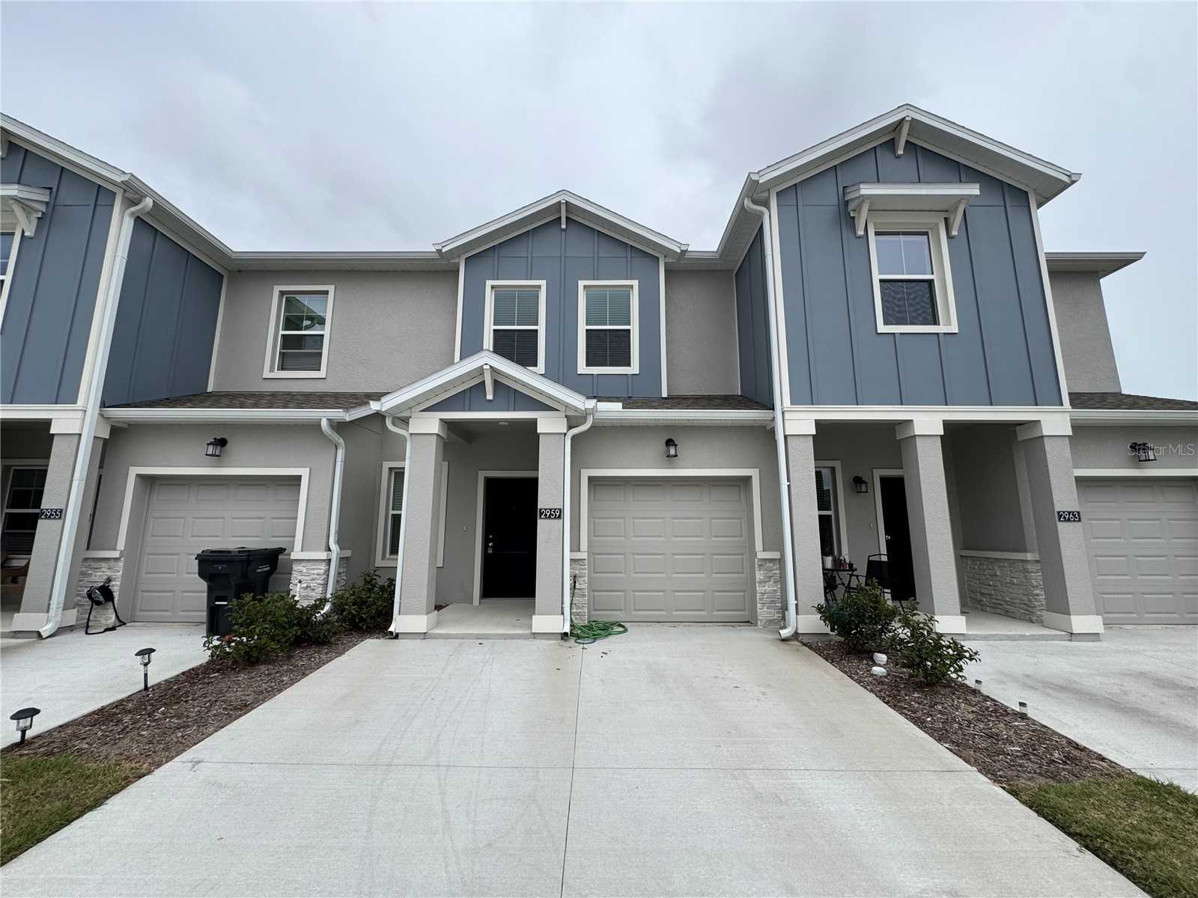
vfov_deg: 85.7
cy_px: 449
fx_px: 485
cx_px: 599
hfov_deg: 102.1
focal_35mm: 14
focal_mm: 2.22
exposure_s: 1/1880
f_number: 2.2
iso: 50
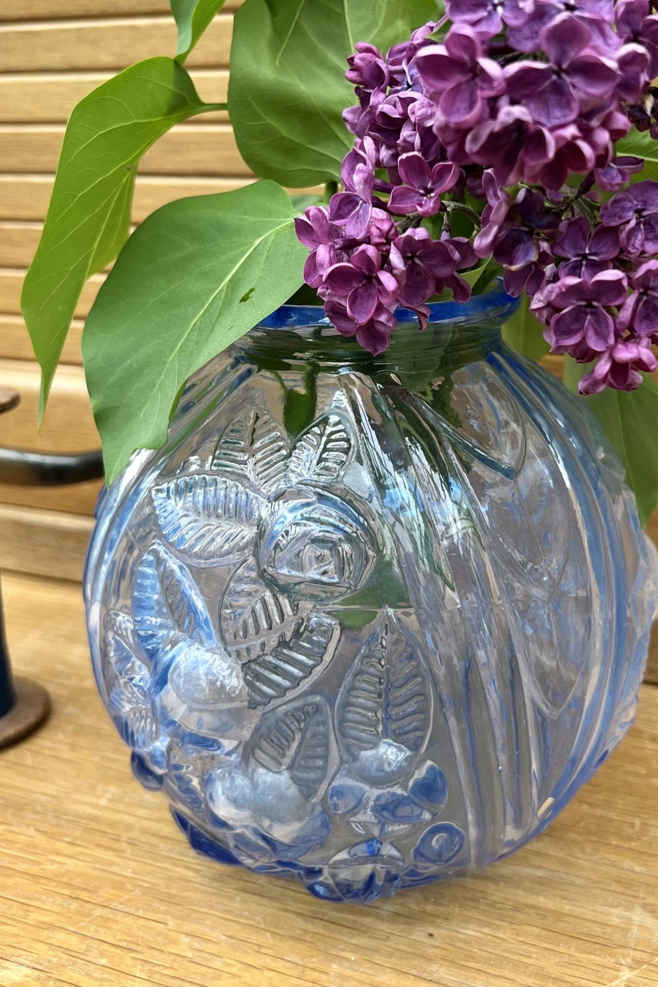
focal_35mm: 40
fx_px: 1097
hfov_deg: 33.3
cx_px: 408
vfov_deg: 48.0
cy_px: 363
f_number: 1.5
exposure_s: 1/121
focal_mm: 5.7
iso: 80
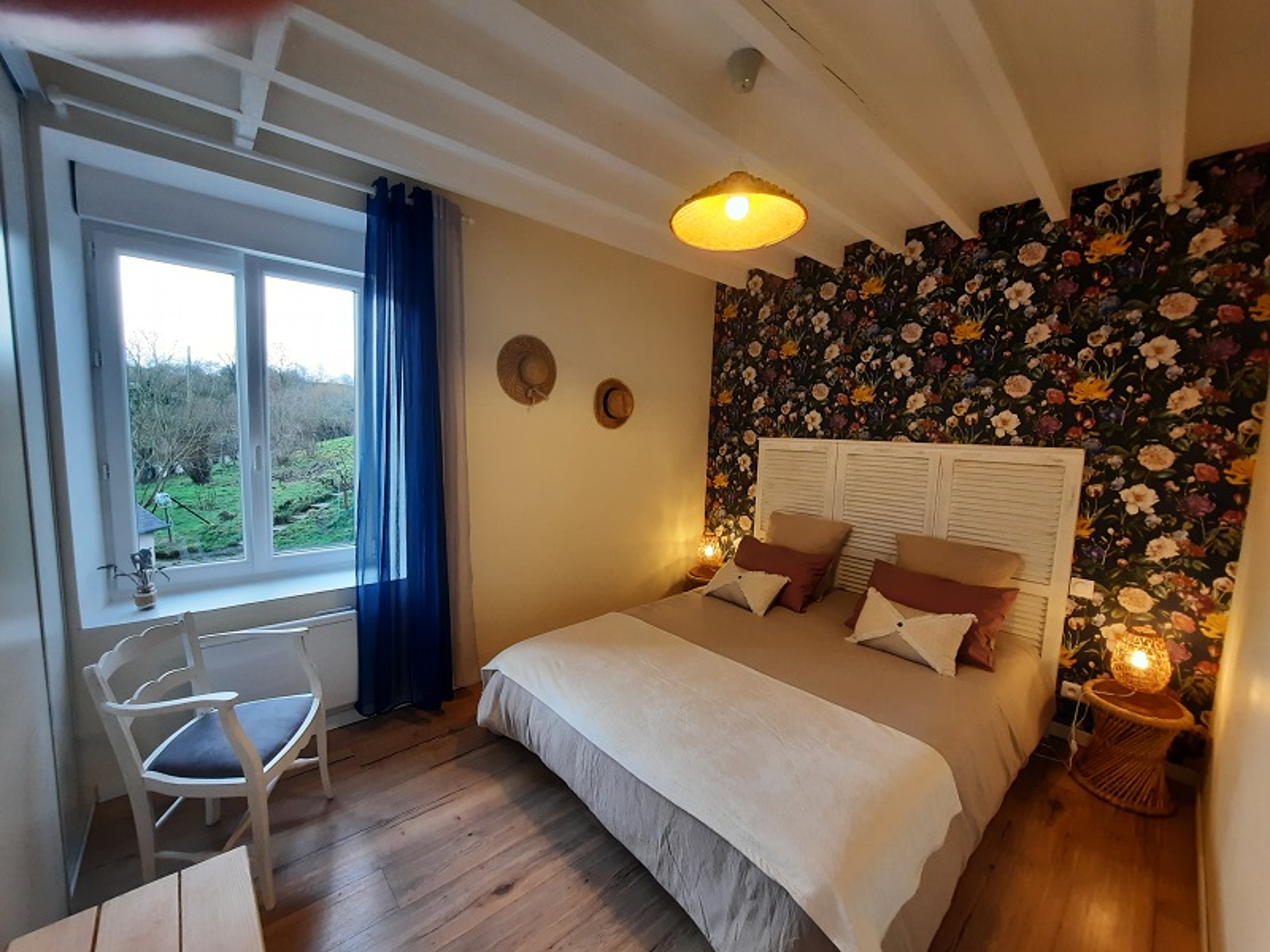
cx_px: 635
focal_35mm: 13
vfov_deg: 89.9
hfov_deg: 106.2
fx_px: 477
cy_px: 476
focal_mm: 1.74
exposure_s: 1/50
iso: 80
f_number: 2.2
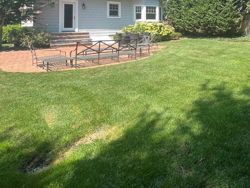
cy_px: 21
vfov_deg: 50.8
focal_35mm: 24
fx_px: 173
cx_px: 214
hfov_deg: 62.7
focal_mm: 1.57
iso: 32
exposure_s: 1/657
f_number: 1.8
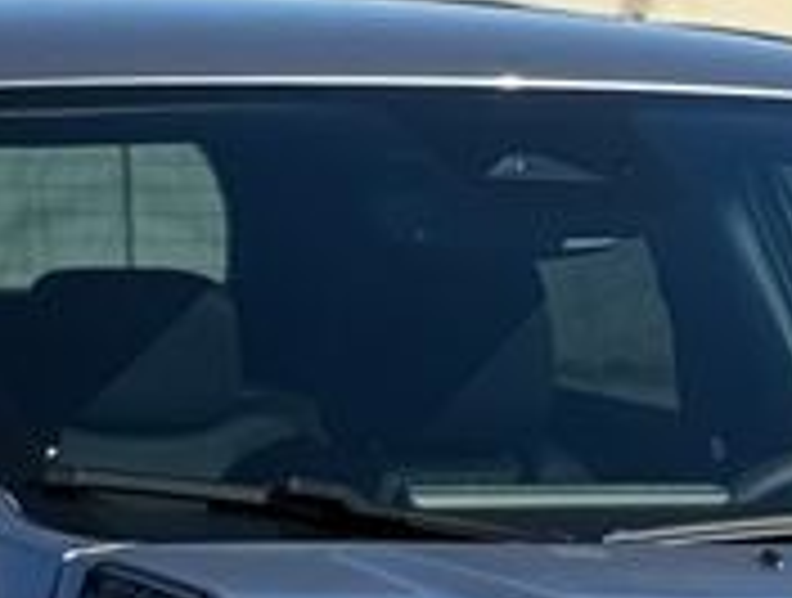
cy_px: 1003
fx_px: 5965
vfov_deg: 5.7
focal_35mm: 260
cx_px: 475
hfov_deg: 7.6
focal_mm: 6.76
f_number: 1.78
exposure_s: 1/2494
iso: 80
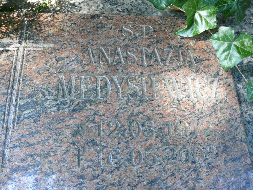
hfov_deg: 52.6
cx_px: 126
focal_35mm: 35
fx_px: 256
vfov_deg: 40.7
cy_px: 95
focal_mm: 7.4
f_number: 2.8
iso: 160
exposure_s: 1/30
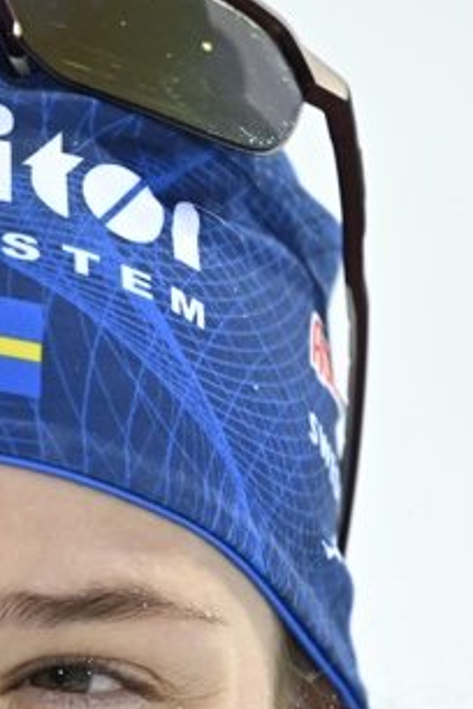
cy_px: 855
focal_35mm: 1775
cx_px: -371
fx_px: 34980
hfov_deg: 0.8
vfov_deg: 1.2
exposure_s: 1/1250
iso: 2000
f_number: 2.8
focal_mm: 400
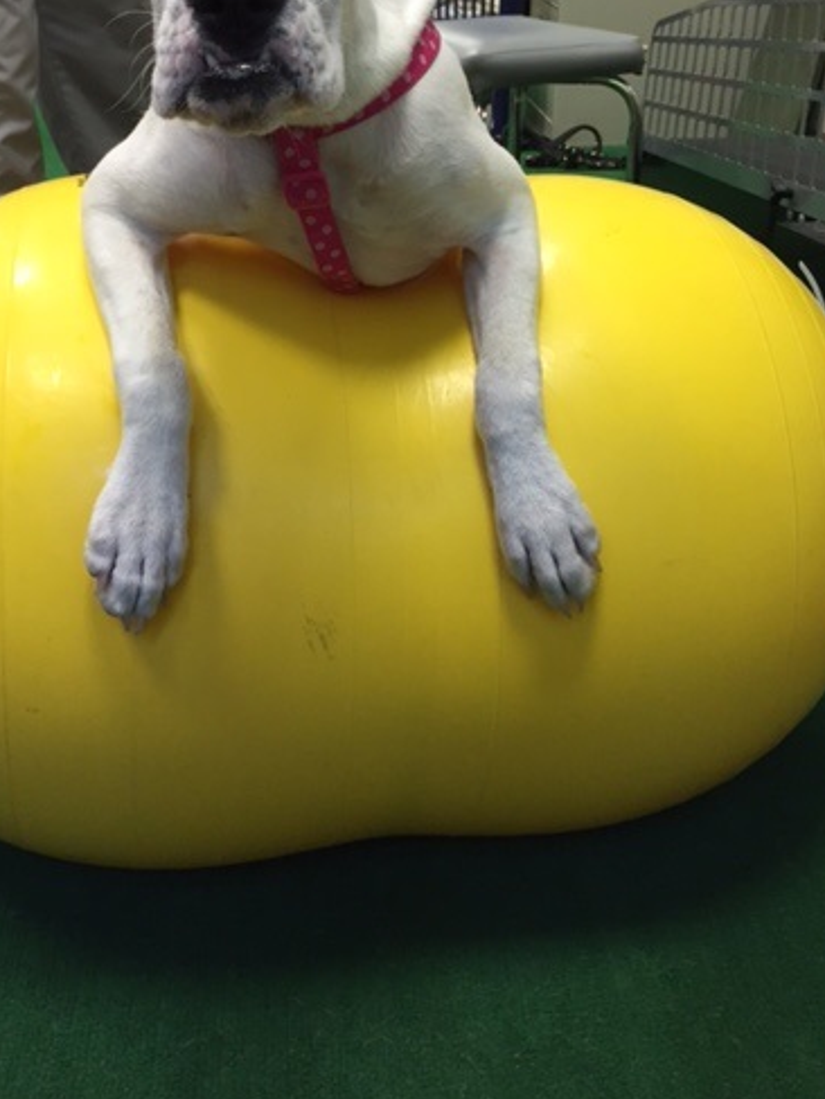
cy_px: 387
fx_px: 1208
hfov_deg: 37.7
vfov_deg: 48.3
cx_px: 390
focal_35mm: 38
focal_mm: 4.15
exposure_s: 1/30
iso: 50
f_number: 2.2
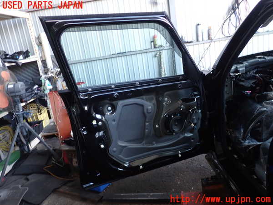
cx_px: 136
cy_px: 102
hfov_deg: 60.0
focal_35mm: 30
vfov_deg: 46.8
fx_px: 237
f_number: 2.3
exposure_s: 1/40
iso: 200
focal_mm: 5.4
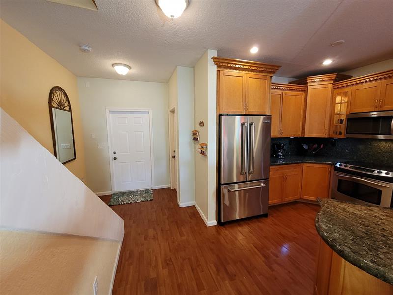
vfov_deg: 89.9
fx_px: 148
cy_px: 148
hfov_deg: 106.2
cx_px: 196
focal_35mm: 13
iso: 400
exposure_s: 1/60
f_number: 2.2
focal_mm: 2.2
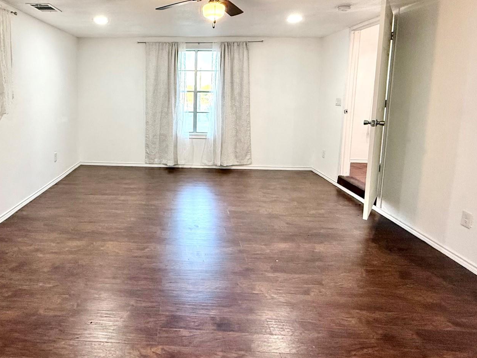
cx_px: 168
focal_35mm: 23
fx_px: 317
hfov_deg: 72.2
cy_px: 128
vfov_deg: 57.9
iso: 400
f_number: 2.2
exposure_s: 1/120
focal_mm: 2.22
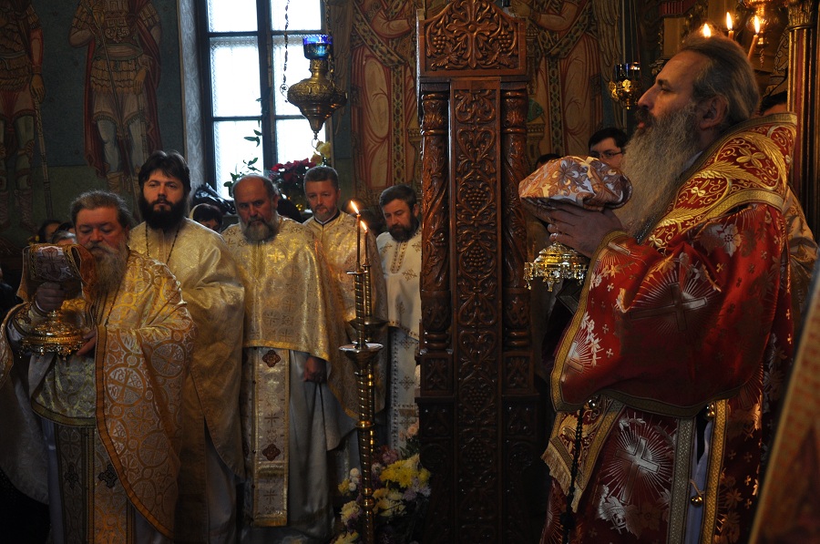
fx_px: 853
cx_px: 410
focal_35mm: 38
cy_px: 272
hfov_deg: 51.4
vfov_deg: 35.4
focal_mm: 25
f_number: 4
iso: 500
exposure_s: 1/15
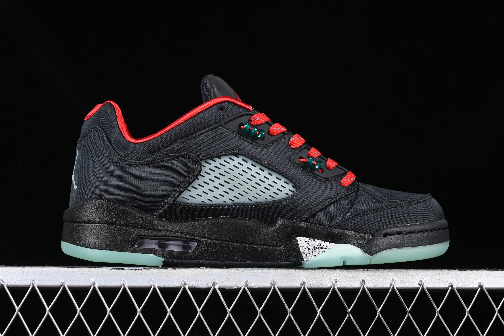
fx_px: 1050
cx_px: 252
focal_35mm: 75
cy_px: 168
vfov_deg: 18.2
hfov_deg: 27.0
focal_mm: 50
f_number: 6.3
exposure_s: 1/60
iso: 160
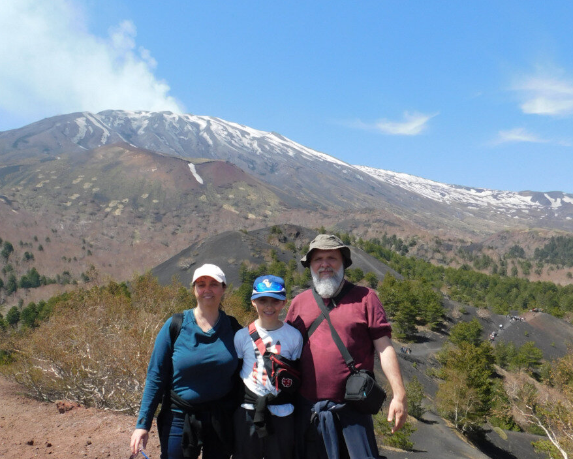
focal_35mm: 32
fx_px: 543
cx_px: 285
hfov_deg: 55.6
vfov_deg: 45.5
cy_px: 283
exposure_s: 1/1250
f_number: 3
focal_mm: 4.1
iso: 125
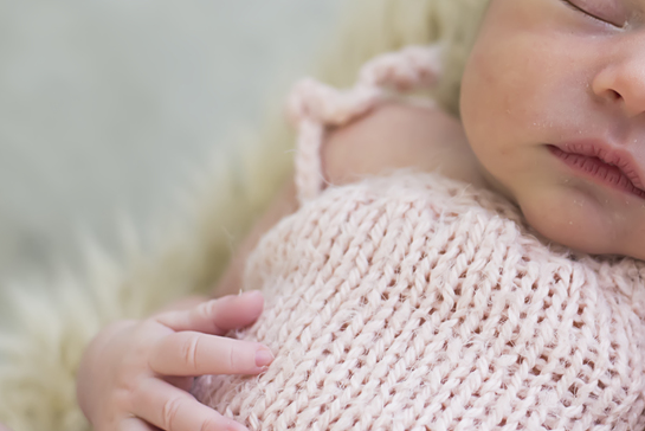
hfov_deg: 18.3
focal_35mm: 110
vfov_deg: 12.5
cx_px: 565
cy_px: 159
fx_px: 1972
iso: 1600
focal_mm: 50
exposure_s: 1/125
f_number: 3.5
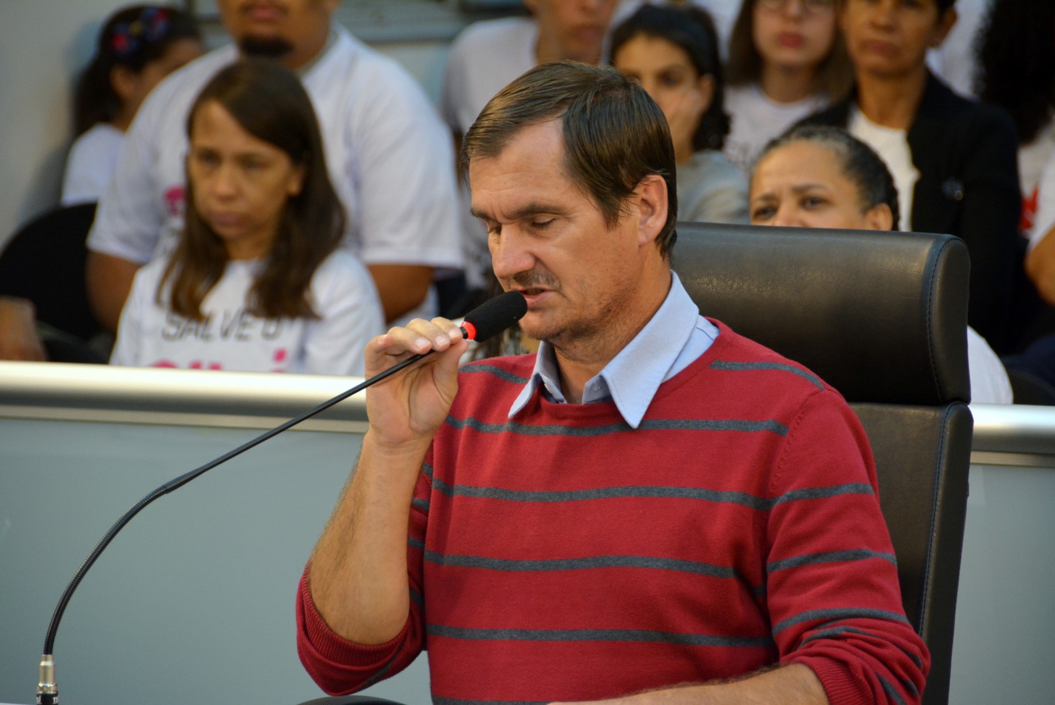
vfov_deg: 5.4
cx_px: 528
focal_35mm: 255
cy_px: 352
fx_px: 7478
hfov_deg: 8.1
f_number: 5.6
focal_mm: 170
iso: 1250
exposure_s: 1/125
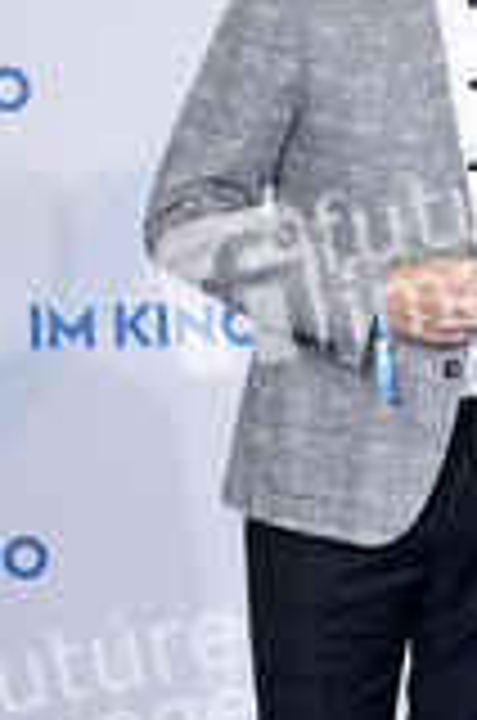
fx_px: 4251
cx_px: 518
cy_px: 495
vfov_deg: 9.7
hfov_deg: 6.4
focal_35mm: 213
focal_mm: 85
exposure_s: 1/250
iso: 400
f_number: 5.6
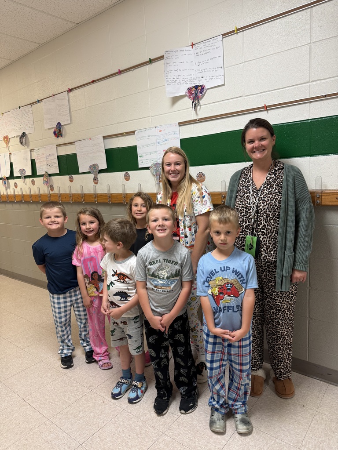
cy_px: 225
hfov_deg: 56.8
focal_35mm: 24
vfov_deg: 71.6
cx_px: 169
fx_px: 312
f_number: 1.78
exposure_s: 1/61
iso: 125
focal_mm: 6.76
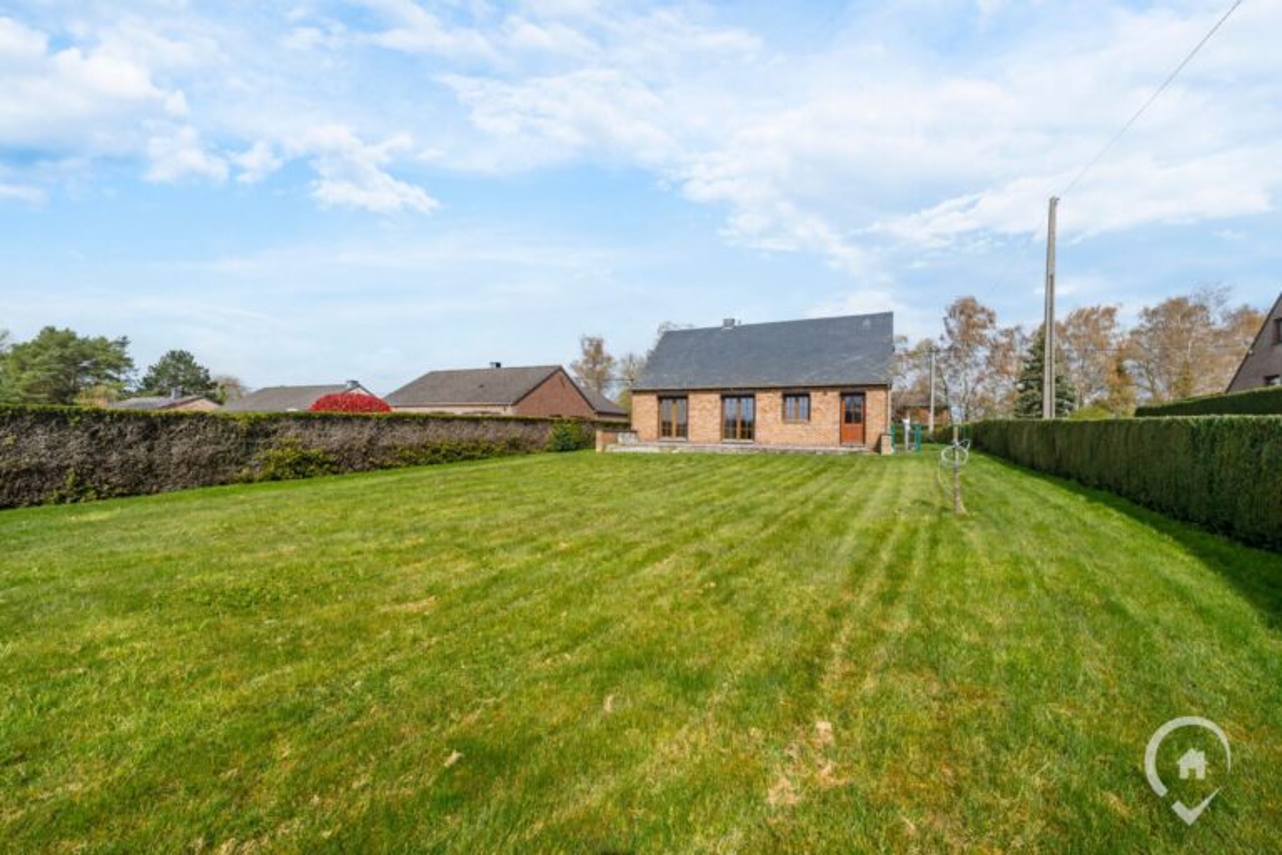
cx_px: 641
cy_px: 428
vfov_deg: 81.2
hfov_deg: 104.3
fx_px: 499
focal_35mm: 14
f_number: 13
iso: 100
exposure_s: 1/125
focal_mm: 14
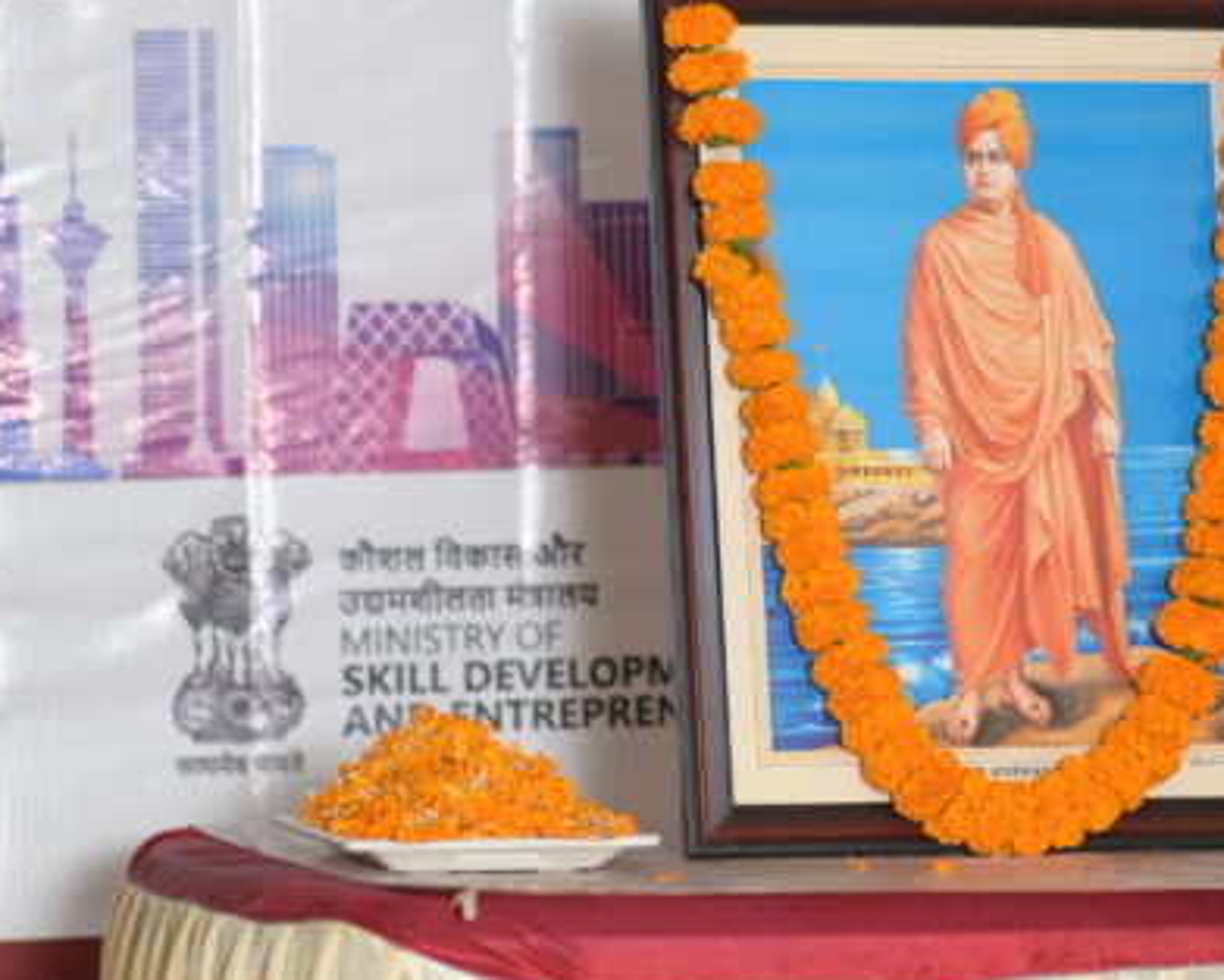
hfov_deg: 9.2
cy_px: 395
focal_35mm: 209
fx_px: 7573
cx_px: 1008
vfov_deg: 7.4
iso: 125
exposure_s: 1/250
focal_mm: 85
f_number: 1.8
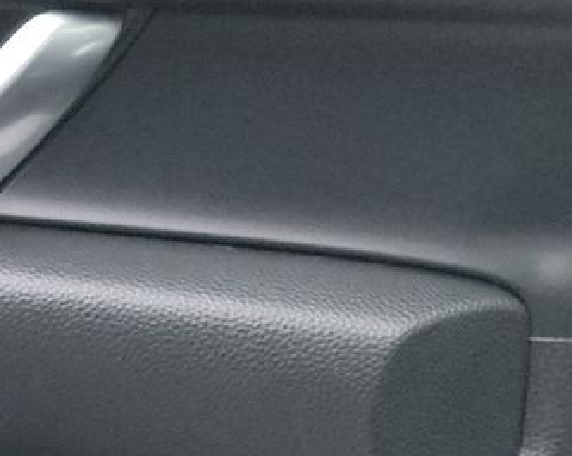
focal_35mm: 113
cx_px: -744
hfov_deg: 13.3
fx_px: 1911
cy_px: 568
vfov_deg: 13.2
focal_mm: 6.7
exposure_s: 1/39
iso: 881
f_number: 1.8
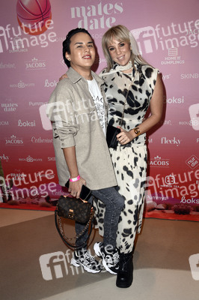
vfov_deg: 58.8
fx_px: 266
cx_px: 100
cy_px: 150
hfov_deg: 41.0
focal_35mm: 32
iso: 800
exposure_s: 1/200
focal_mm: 32
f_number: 5.6
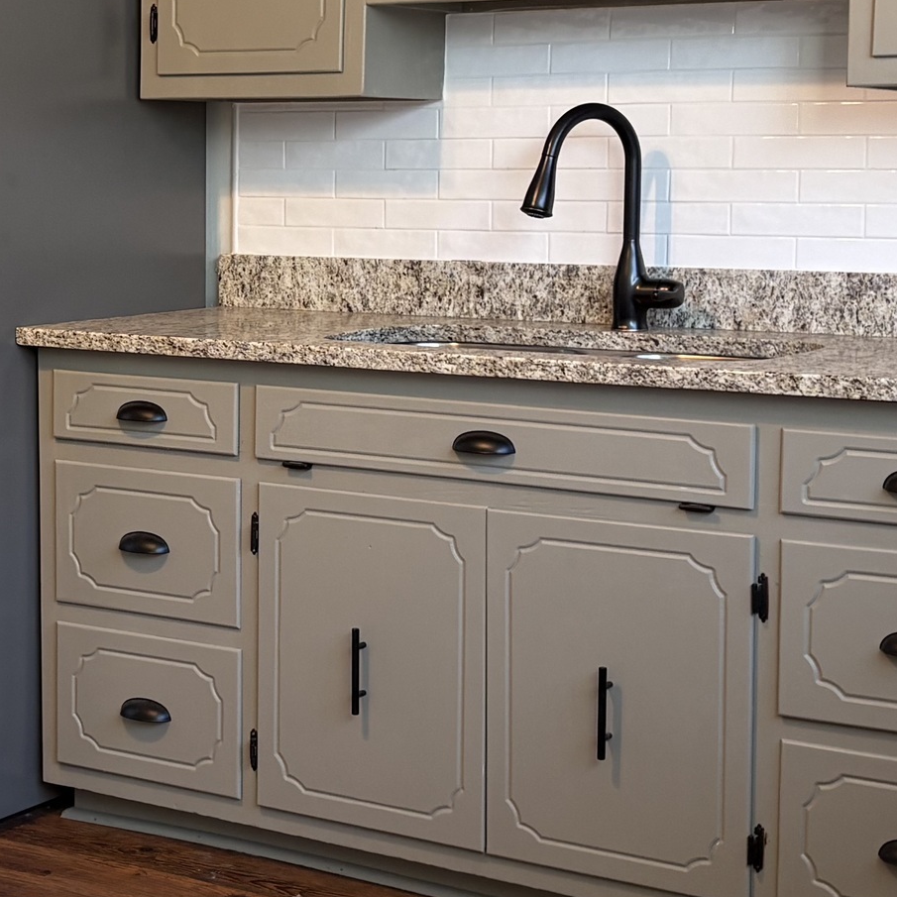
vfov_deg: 22.2
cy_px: 351
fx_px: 2287
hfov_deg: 21.8
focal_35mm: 78
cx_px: 126
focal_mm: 5.96
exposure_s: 1/60
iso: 100
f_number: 1.6
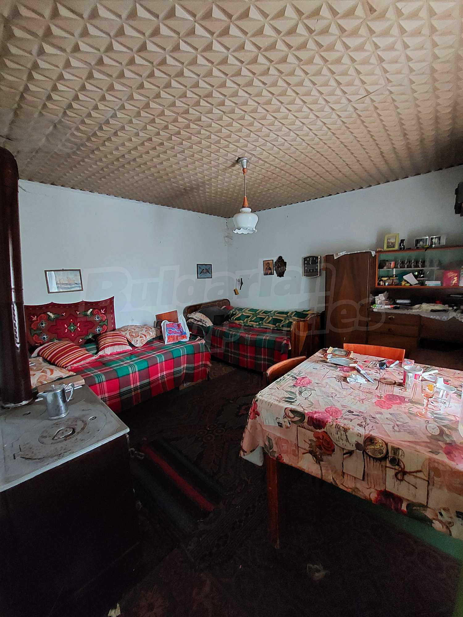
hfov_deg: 89.9
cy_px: 308
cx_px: 232
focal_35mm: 13
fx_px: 232
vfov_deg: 106.2
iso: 800
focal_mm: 1.74
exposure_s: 1/14
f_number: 2.2
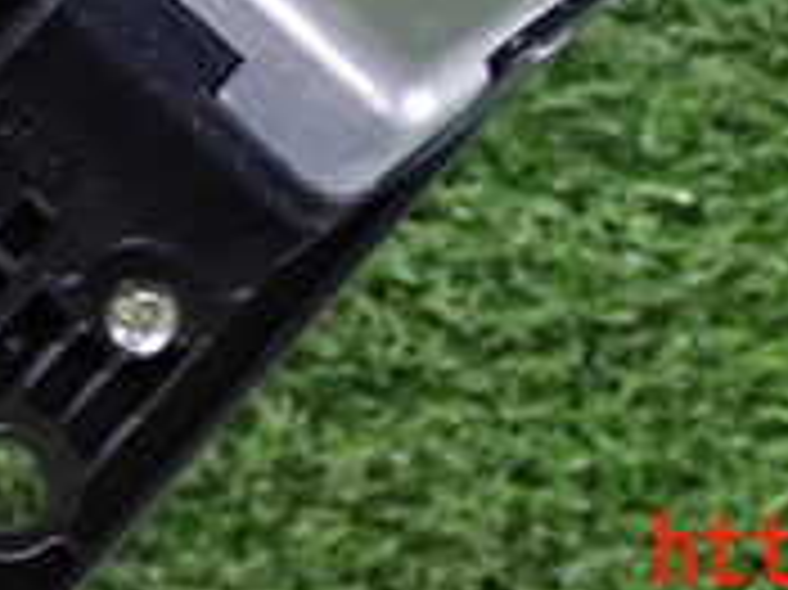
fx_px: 3662
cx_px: 320
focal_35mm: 161
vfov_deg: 8.9
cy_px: -401
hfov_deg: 12.3
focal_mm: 8.4
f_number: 3.1
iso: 800
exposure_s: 1/30
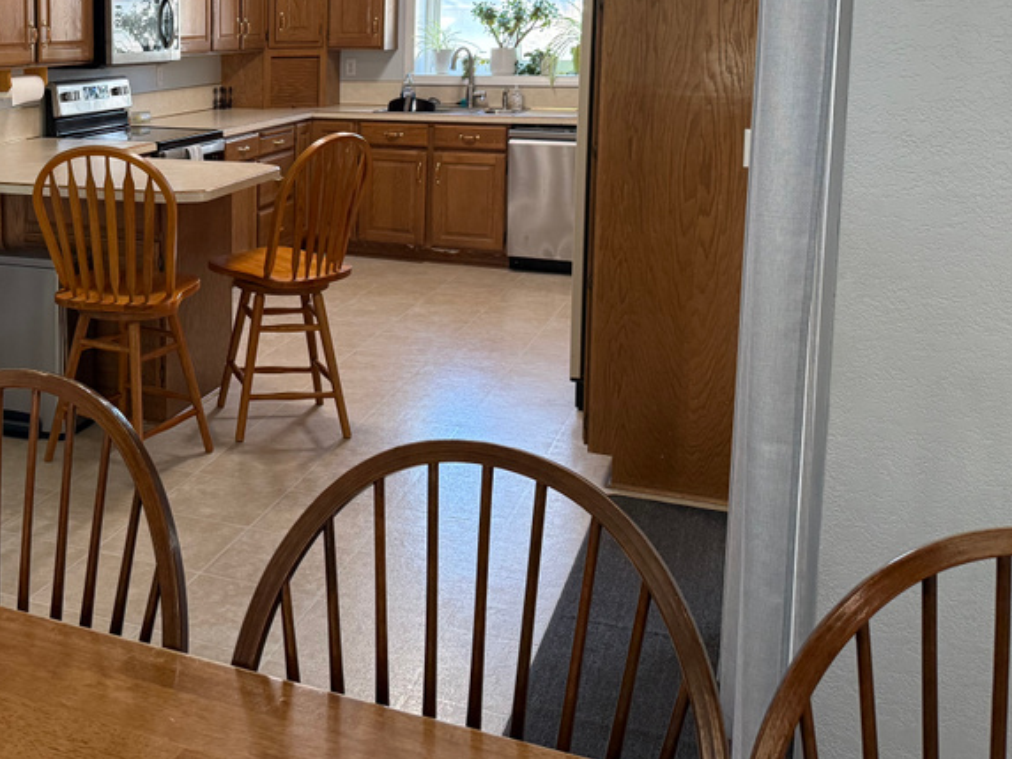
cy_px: 175
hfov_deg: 41.2
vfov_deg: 32.8
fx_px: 1257
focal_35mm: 43
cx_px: 147
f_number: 1.78
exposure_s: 1/120
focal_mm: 6.76
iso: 320
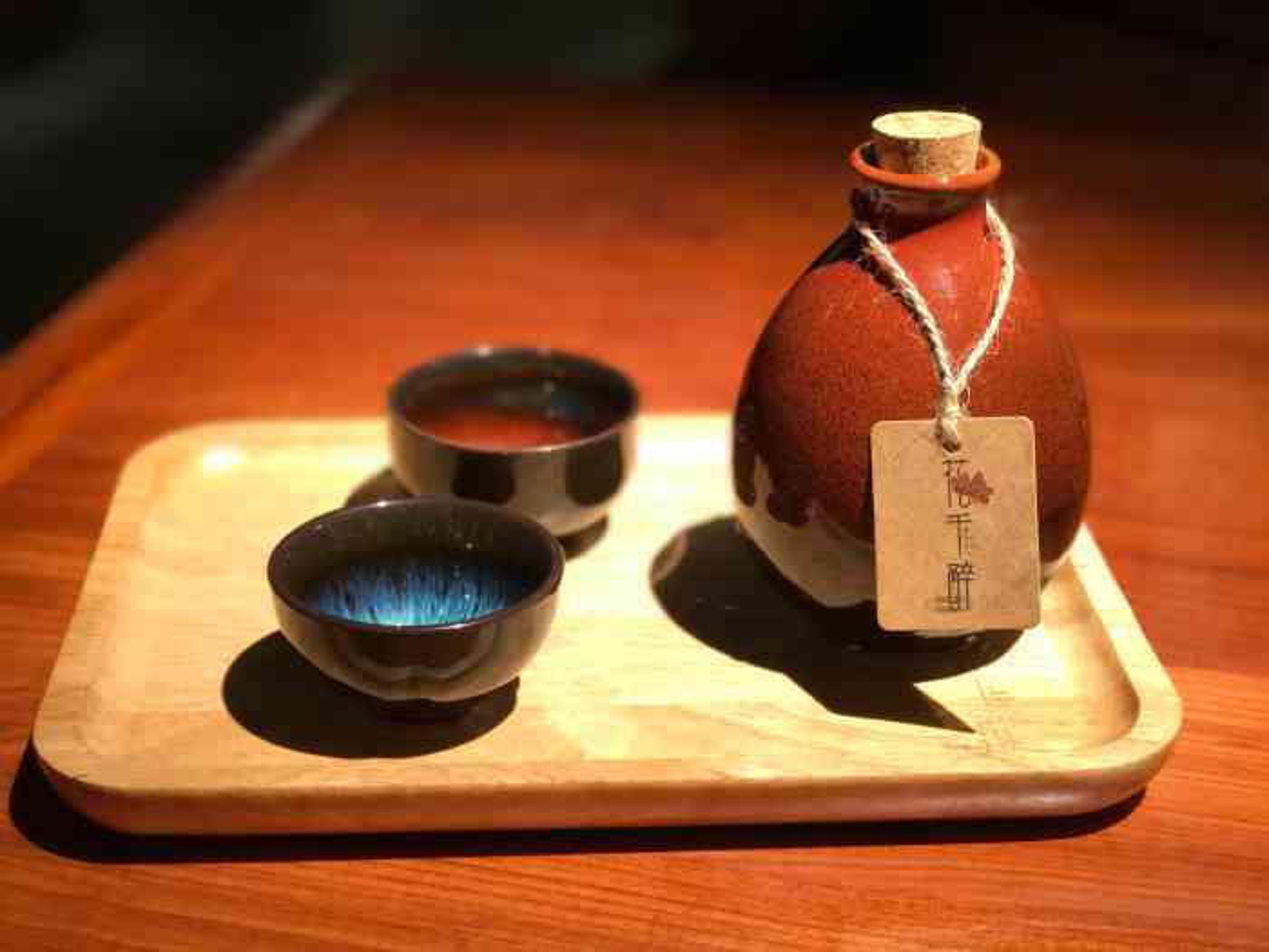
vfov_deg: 25.7
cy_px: 476
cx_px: 634
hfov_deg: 33.8
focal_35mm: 57
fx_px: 2090
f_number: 2.8
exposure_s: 1/50
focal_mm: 6.6
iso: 160
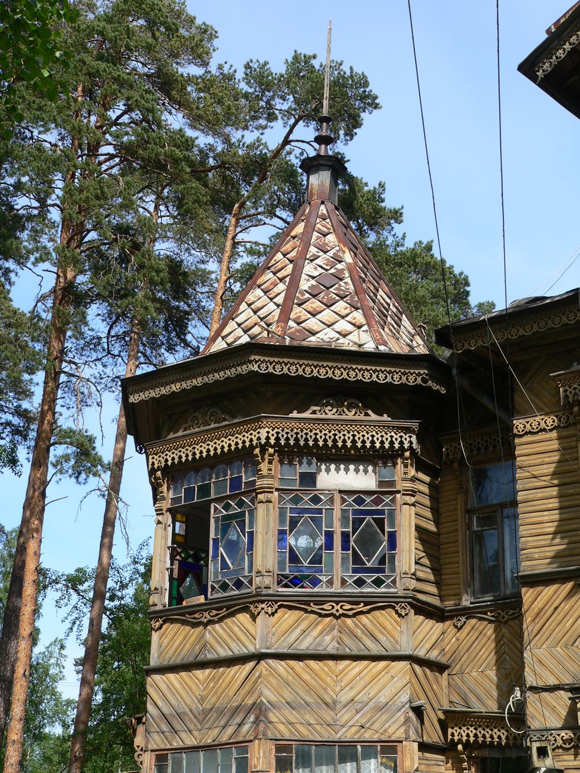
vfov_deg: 31.7
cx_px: 290
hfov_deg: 24.0
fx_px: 1363
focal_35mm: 61
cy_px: 386
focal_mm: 10.2
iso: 80
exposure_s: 1/320
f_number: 4
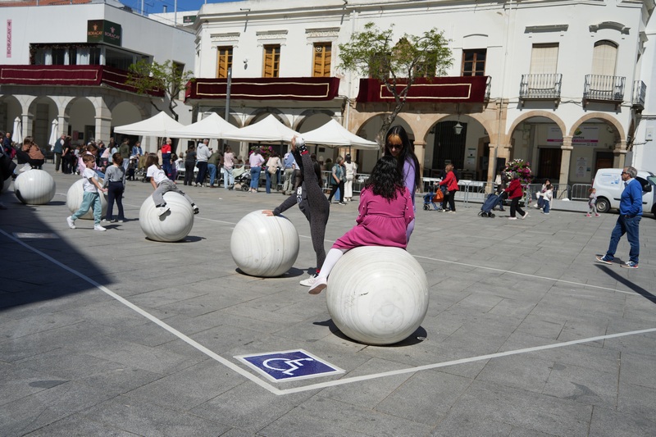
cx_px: 328
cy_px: 218
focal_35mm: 32
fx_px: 583
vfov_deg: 41.1
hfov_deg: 58.7
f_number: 4.5
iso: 100
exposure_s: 1/1250
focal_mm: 32
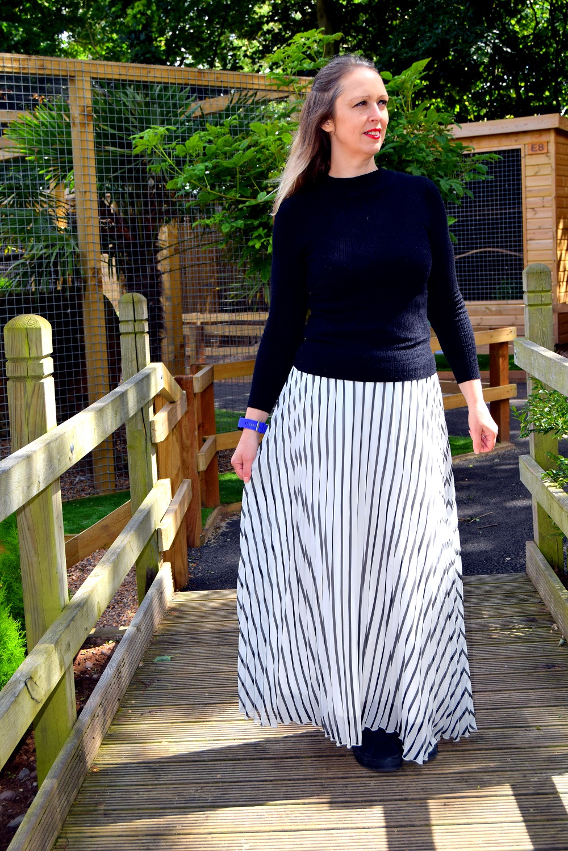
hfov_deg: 28.1
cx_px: 284
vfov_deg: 41.1
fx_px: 1136
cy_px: 426
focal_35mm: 48
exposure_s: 1/160
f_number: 6.3
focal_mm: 32
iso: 100
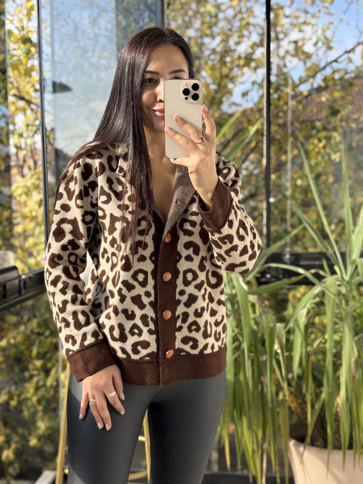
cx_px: 182
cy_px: 242
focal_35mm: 48
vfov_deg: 39.7
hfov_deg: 30.3
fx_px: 671
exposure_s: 1/706
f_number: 1.78
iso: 80
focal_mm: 6.76
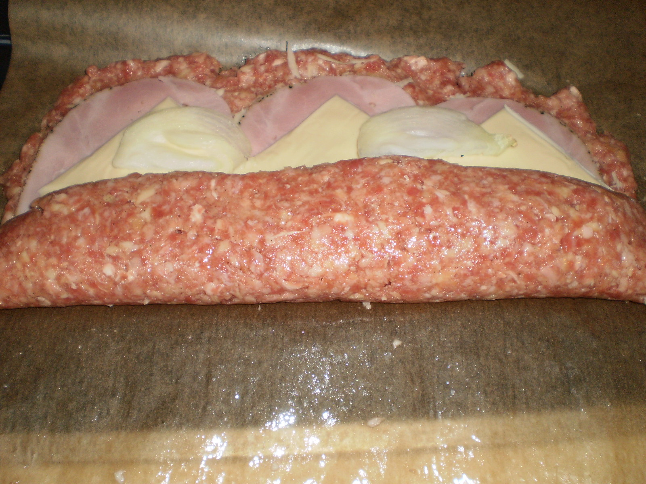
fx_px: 672
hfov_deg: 51.4
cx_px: 323
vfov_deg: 39.7
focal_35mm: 36
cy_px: 242
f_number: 3.1
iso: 125
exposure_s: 1/30
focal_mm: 6.3
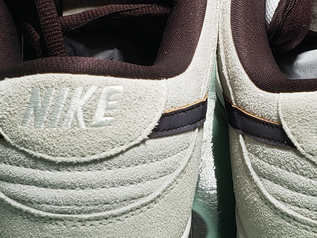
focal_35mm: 82
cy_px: 168
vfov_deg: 17.9
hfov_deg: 23.7
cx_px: 211
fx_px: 751
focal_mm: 4.3
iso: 50
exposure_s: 1/124
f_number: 1.5
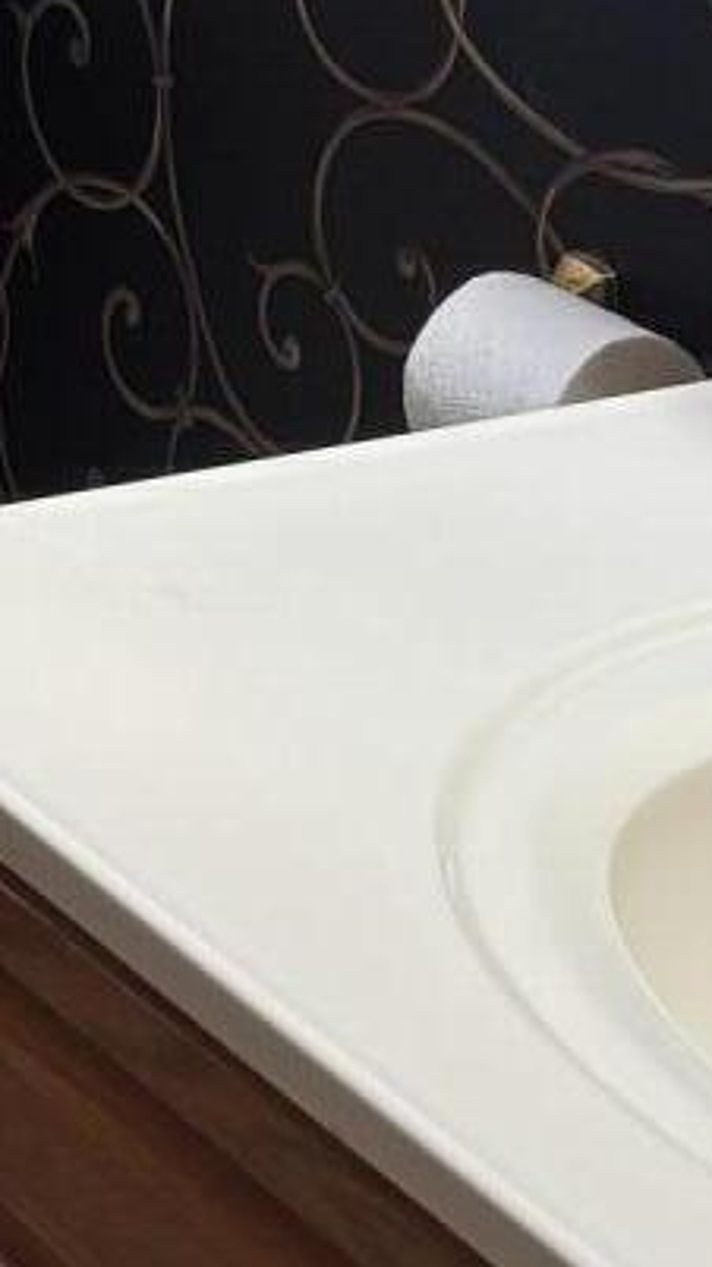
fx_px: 4734
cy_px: -265
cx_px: 145
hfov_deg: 8.6
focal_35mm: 141
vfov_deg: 14.7
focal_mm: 5.96
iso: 125
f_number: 1.6
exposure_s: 1/60
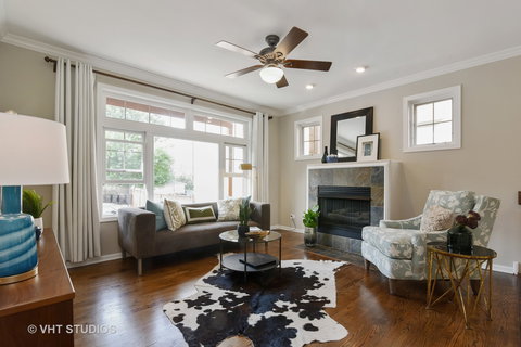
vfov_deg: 73.7
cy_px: 174
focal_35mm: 16
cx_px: 260
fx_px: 232
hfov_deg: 96.7
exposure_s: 1/15
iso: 400
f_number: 8
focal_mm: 16
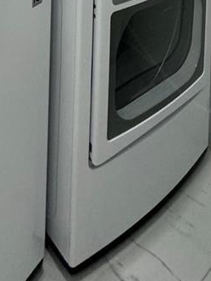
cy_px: -202
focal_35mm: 51
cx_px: 73
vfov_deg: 23.4
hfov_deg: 28.4
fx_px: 414
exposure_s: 1/120
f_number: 2.2
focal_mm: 2.22
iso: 250
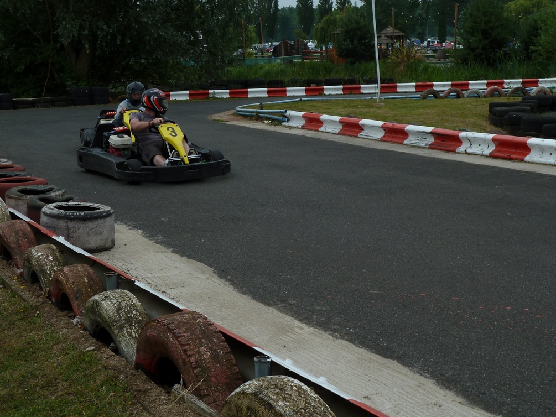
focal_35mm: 53
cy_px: 209
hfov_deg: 36.2
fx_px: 851
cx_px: 274
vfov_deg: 27.5
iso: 80
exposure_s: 1/640
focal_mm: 8.5
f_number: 4.5
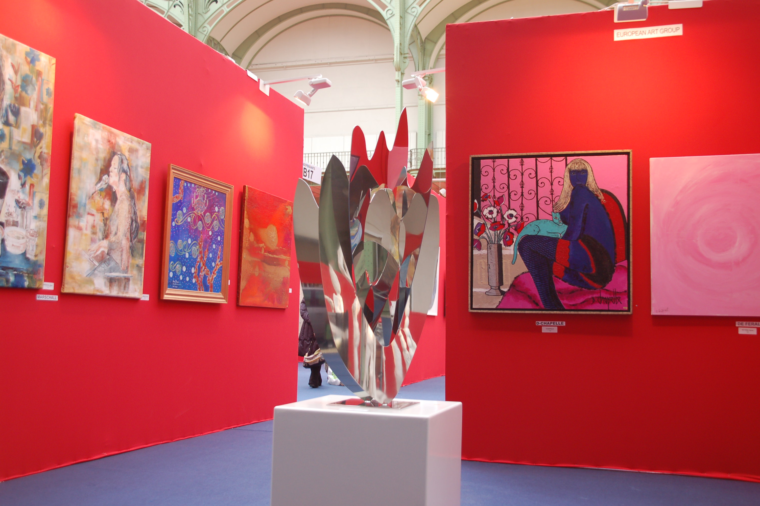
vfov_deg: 34.1
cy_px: 253
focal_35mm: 39
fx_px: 823
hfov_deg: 49.6
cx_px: 380
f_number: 4.5
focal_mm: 26
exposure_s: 1/80
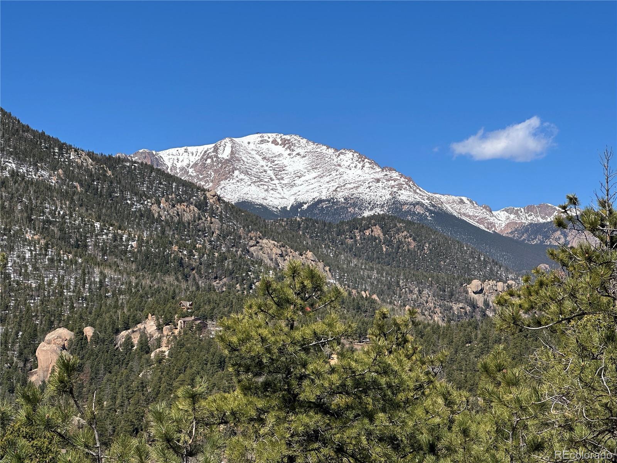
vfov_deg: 19.1
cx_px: 308
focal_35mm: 77
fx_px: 1372
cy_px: 232
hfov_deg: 25.3
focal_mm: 9
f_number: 2.8
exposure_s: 1/1553
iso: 32
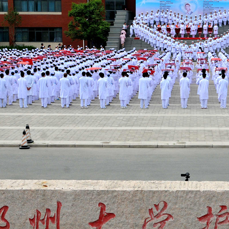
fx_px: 636
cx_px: 187
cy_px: 118
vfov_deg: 20.4
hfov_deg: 20.2
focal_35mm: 85
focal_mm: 32
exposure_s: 1/800
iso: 250
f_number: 8
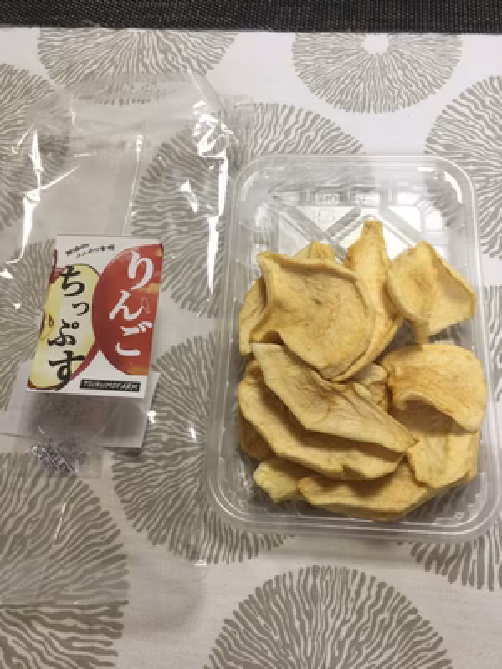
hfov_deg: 45.4
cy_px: 334
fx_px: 599
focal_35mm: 31
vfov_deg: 58.4
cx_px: 251
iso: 50
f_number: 2.4
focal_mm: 3.3
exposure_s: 1/30
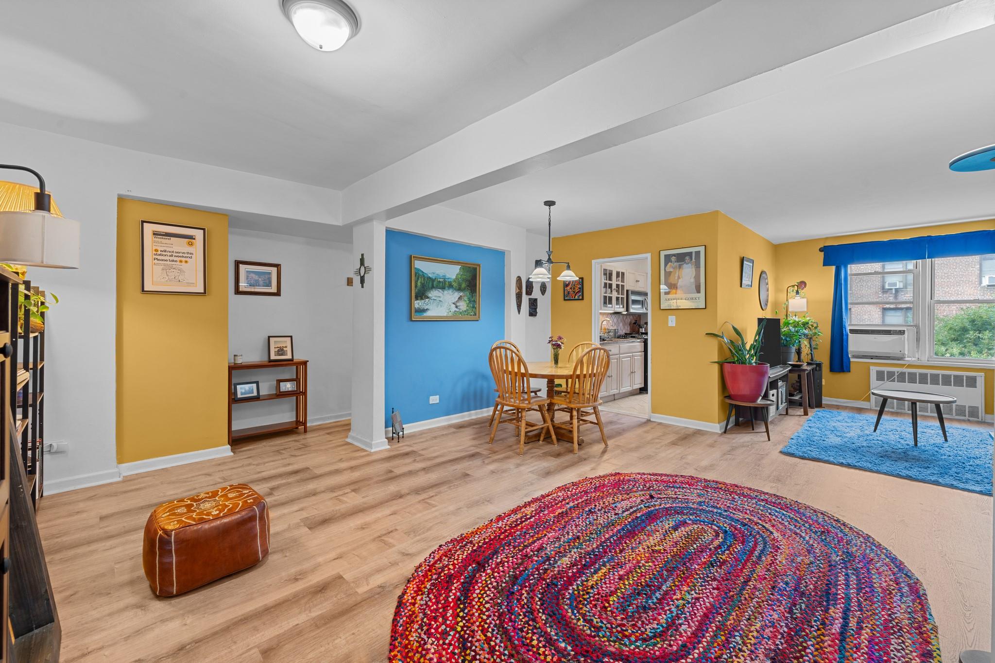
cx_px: 498
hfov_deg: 104.3
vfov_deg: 81.2
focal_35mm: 14
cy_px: 332
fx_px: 387
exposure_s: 1.6
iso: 200
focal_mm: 14
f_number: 10
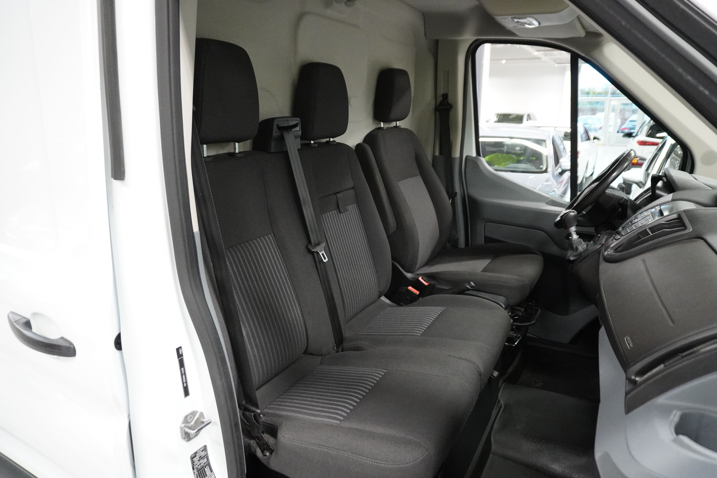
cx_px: 358
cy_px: 239
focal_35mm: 24
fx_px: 478
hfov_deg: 73.7
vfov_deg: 53.1
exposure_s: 1/160
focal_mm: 16
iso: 5000
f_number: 3.5
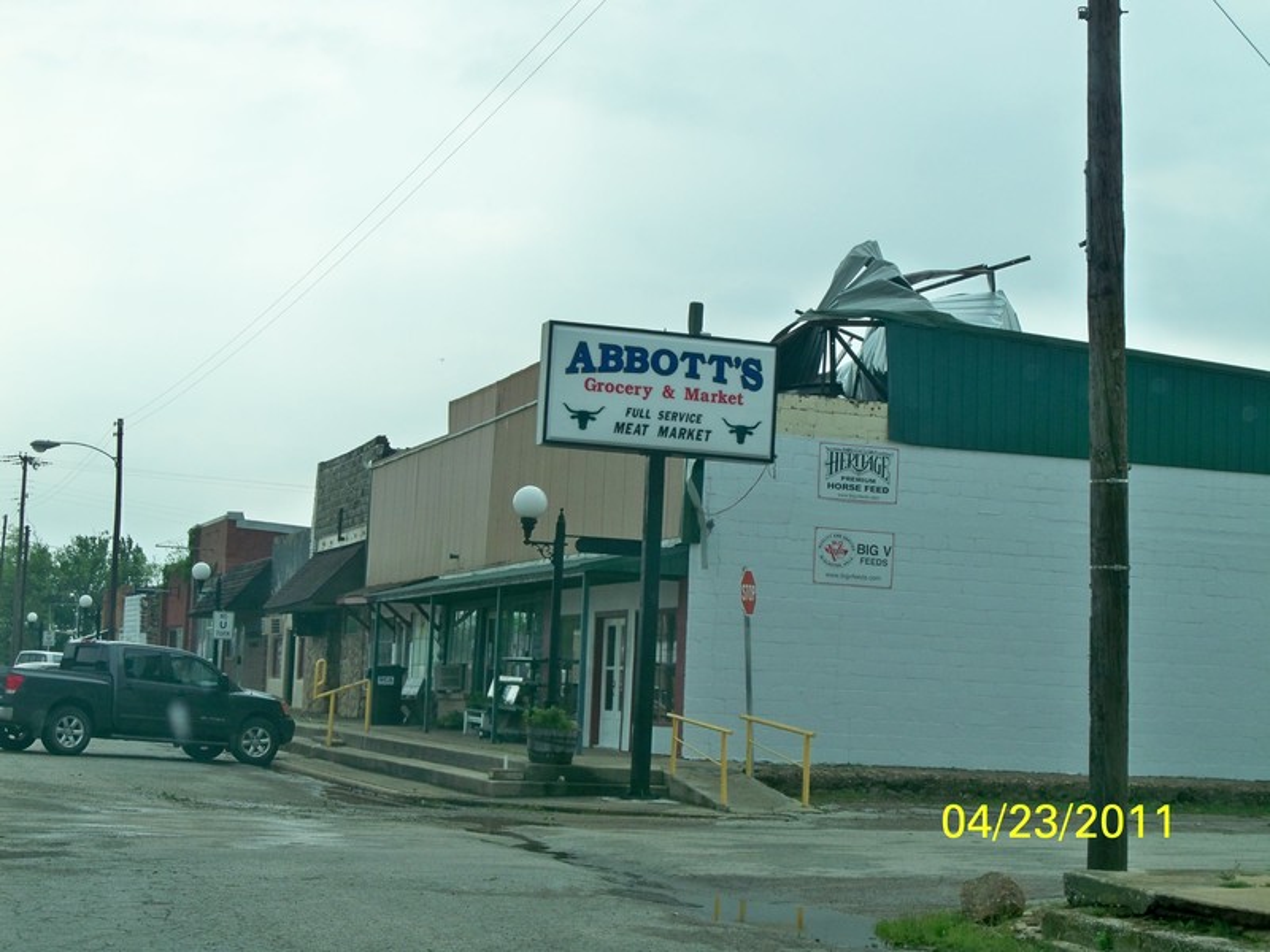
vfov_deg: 21.0
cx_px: 635
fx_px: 2568
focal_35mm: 70
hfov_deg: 27.8
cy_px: 476
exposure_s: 1/400
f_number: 4.1
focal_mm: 12.3
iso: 80
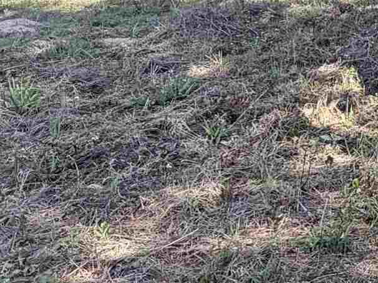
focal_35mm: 71
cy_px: -112
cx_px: 609
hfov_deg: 21.6
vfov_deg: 18.8
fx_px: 775
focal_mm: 2.22
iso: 40
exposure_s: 1/248
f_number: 2.2
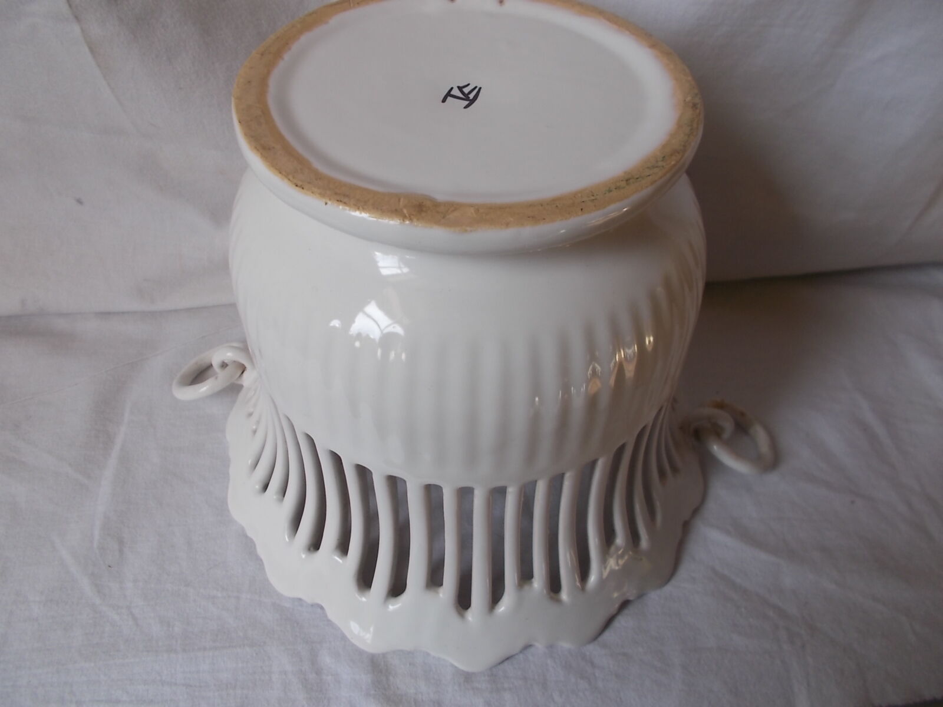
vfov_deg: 53.1
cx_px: 472
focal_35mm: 26
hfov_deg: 67.3
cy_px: 354
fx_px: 708
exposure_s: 1/80
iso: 80
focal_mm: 4.6
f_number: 3.2
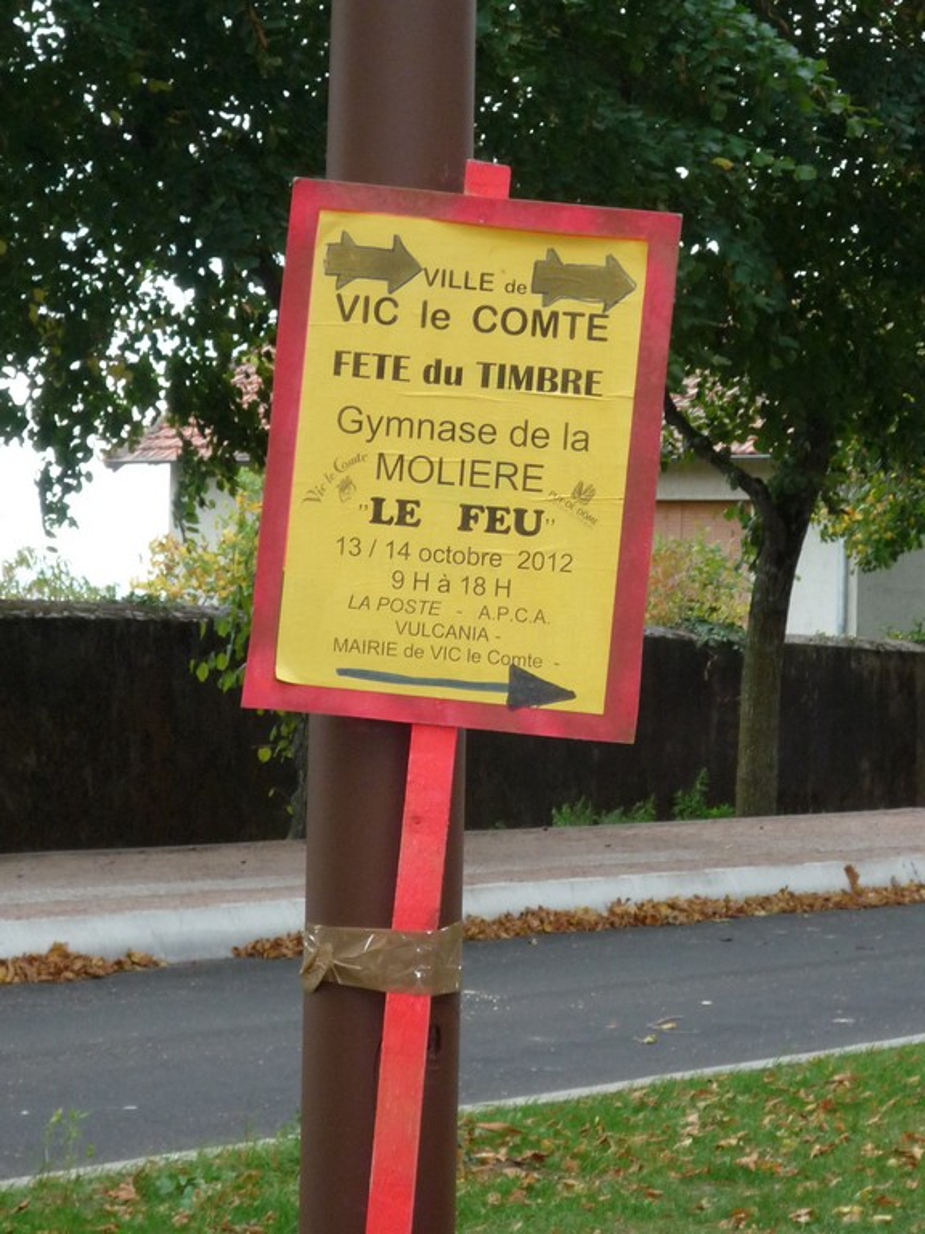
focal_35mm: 124
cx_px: 462
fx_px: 4418
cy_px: 617
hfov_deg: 12.0
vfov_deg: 15.9
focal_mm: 15.2
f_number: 5.5
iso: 200
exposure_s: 1/50
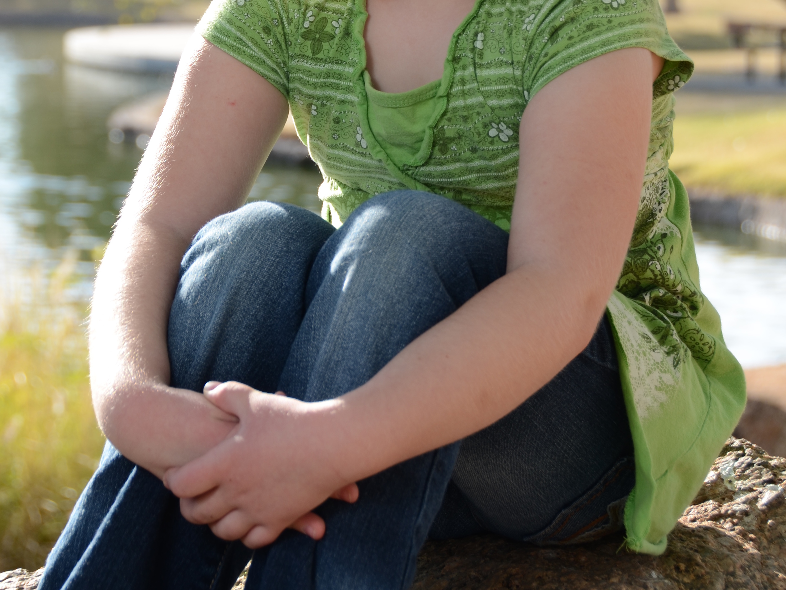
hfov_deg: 14.3
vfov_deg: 10.7
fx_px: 3134
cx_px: 393
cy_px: 79
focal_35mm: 138
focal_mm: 56
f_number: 5.6
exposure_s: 1/200
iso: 100
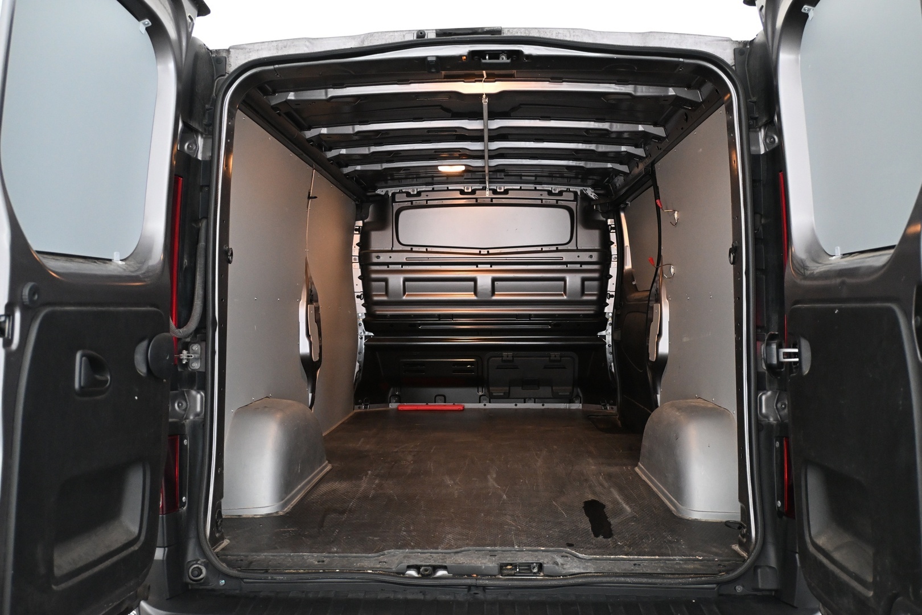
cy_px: 308
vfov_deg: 43.6
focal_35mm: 30
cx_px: 461
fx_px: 768
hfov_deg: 61.9
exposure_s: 1/30
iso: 2800
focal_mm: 20
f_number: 3.8
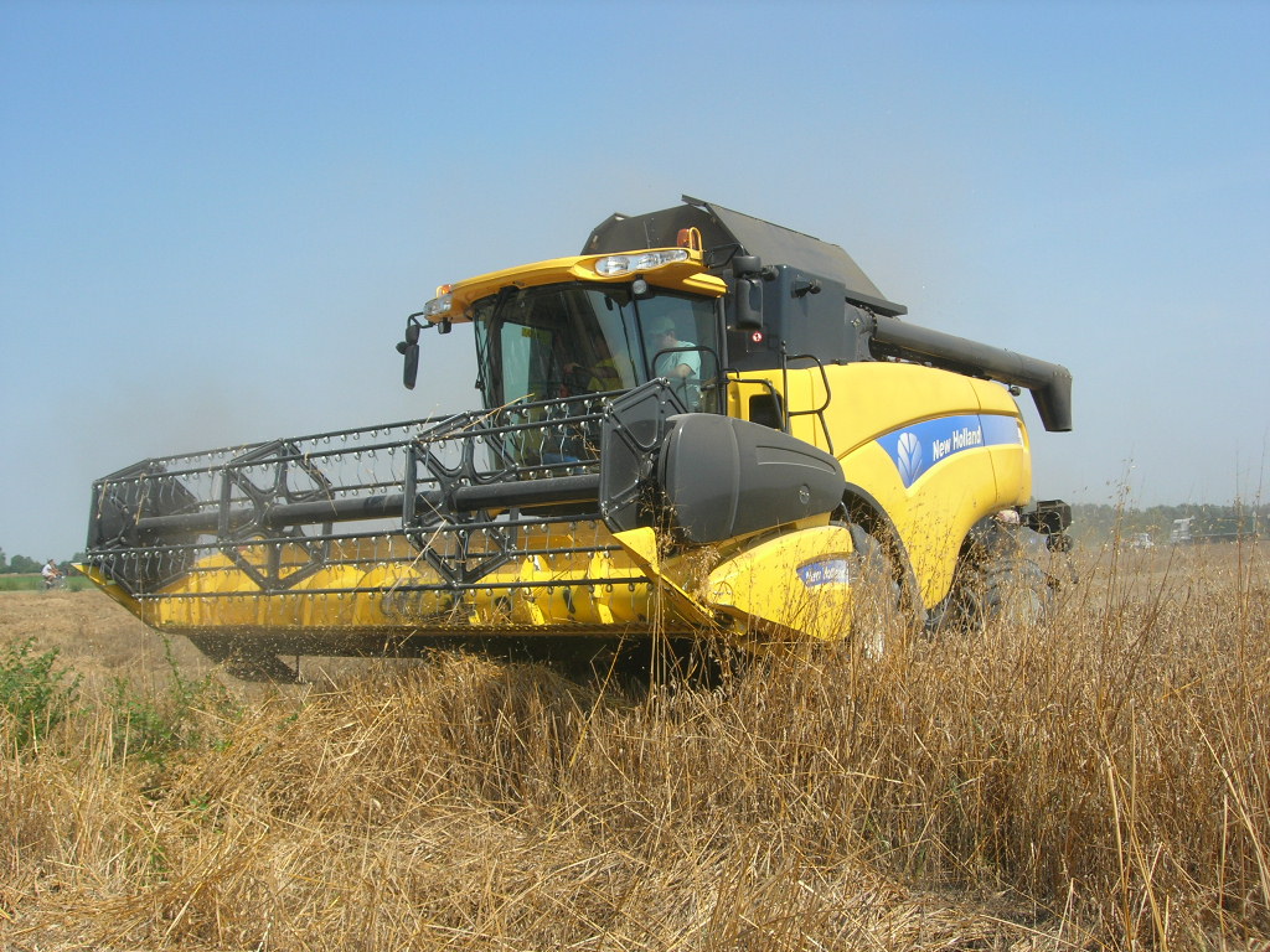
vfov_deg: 37.7
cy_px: 476
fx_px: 1394
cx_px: 635
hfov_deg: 49.0
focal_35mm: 38
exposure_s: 1/512
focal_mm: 7.8
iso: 64
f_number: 4.8
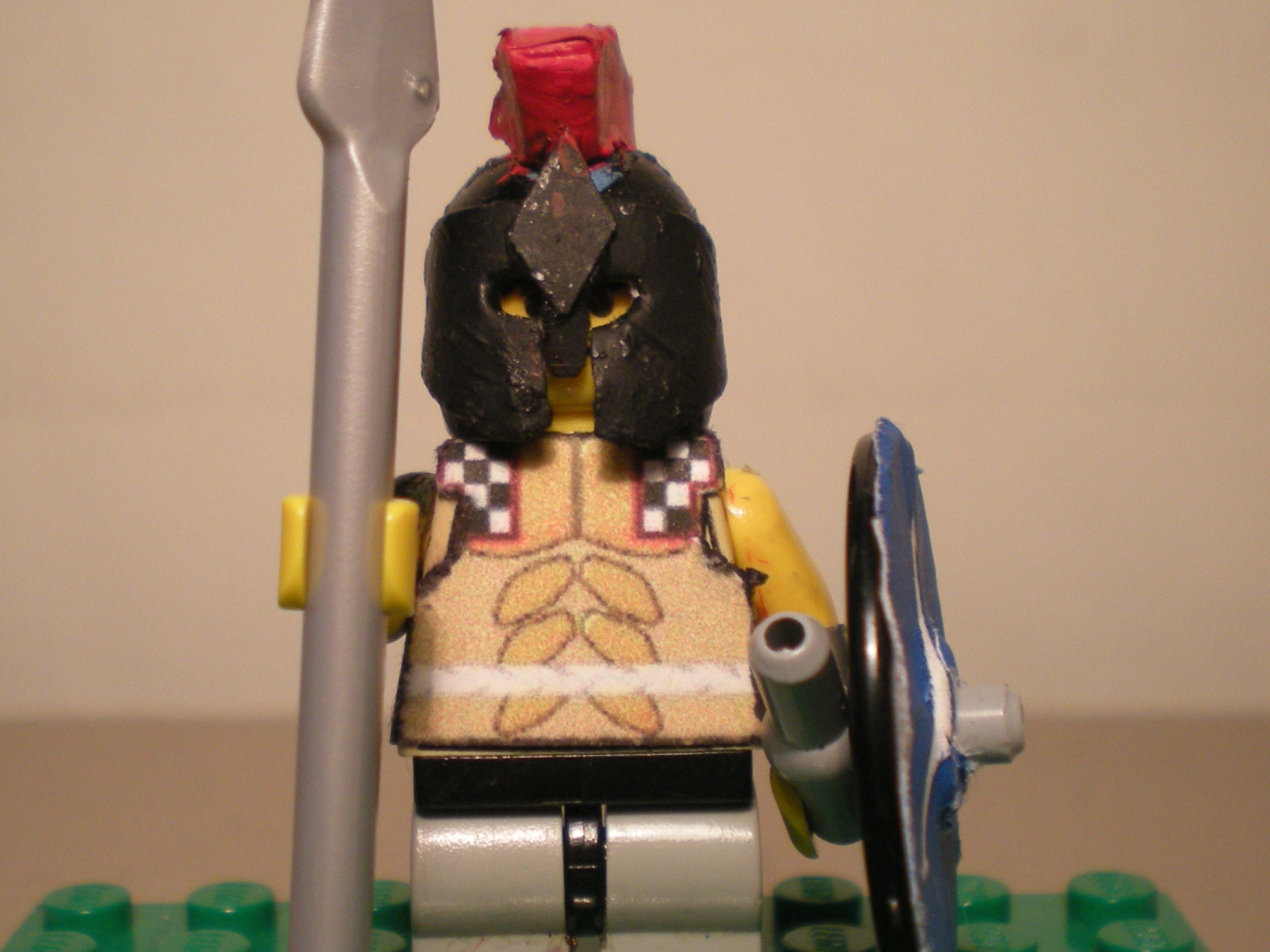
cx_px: 558
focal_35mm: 58
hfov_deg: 33.2
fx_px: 2128
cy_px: 514
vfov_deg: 25.2
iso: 121
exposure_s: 1/59.8
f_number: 3.1
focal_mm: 6.3
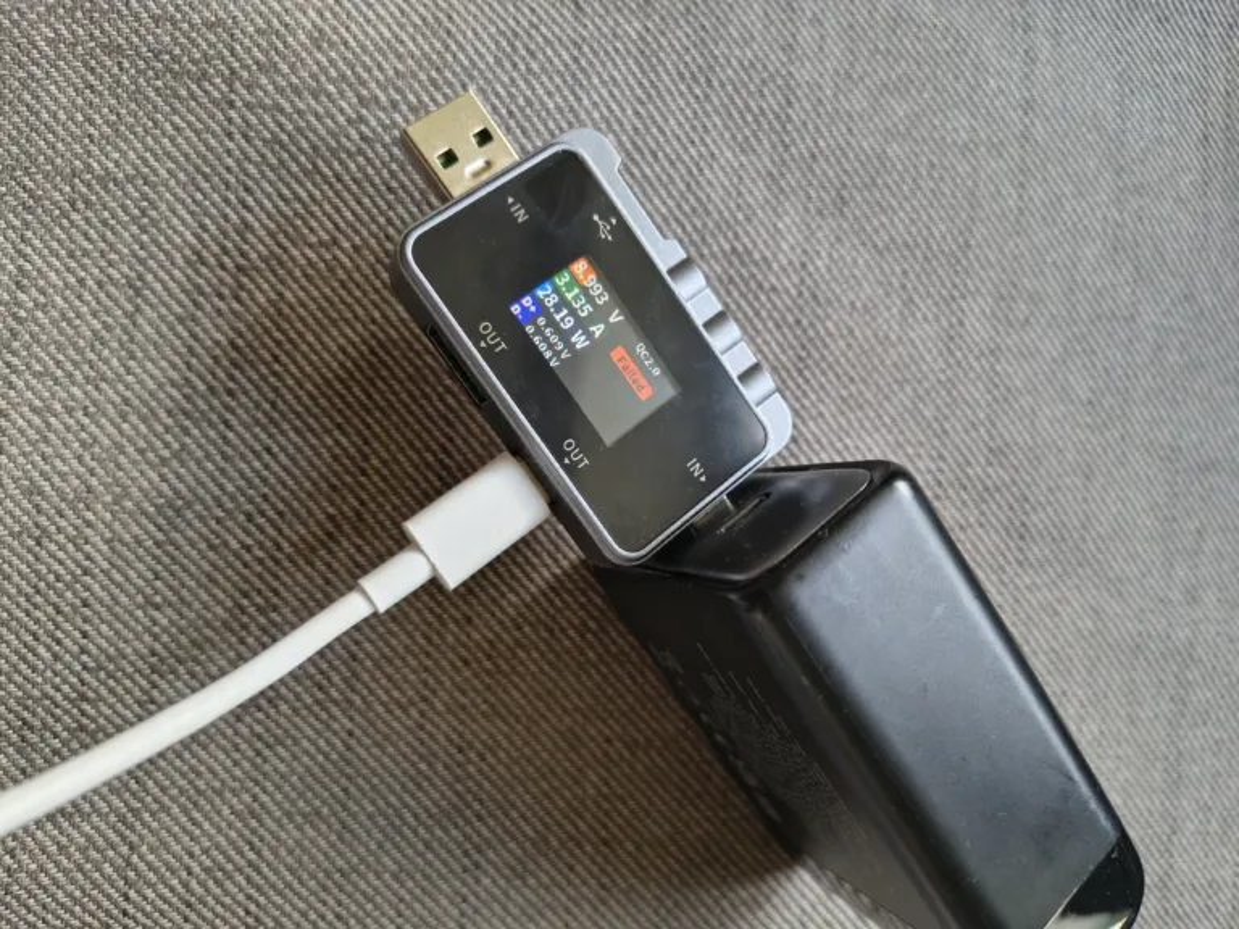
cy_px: 464
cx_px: 620
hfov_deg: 71.6
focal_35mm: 24
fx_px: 859
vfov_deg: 56.8
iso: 610
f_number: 1.8
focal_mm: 5.56
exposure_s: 1/100
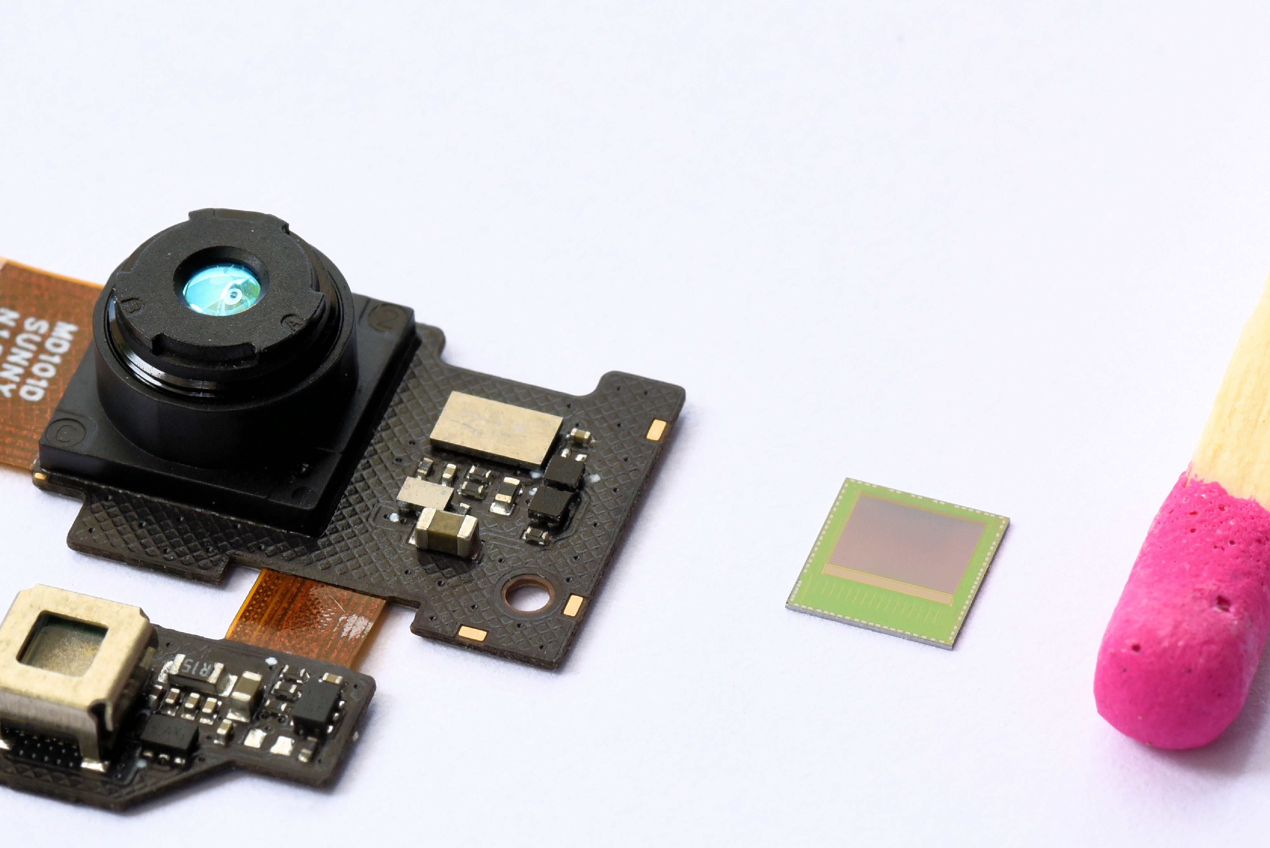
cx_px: 576
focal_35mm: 138
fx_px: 4870
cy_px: 474
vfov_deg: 9.9
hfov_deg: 14.9
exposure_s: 1/2
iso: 640
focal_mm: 100
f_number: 25
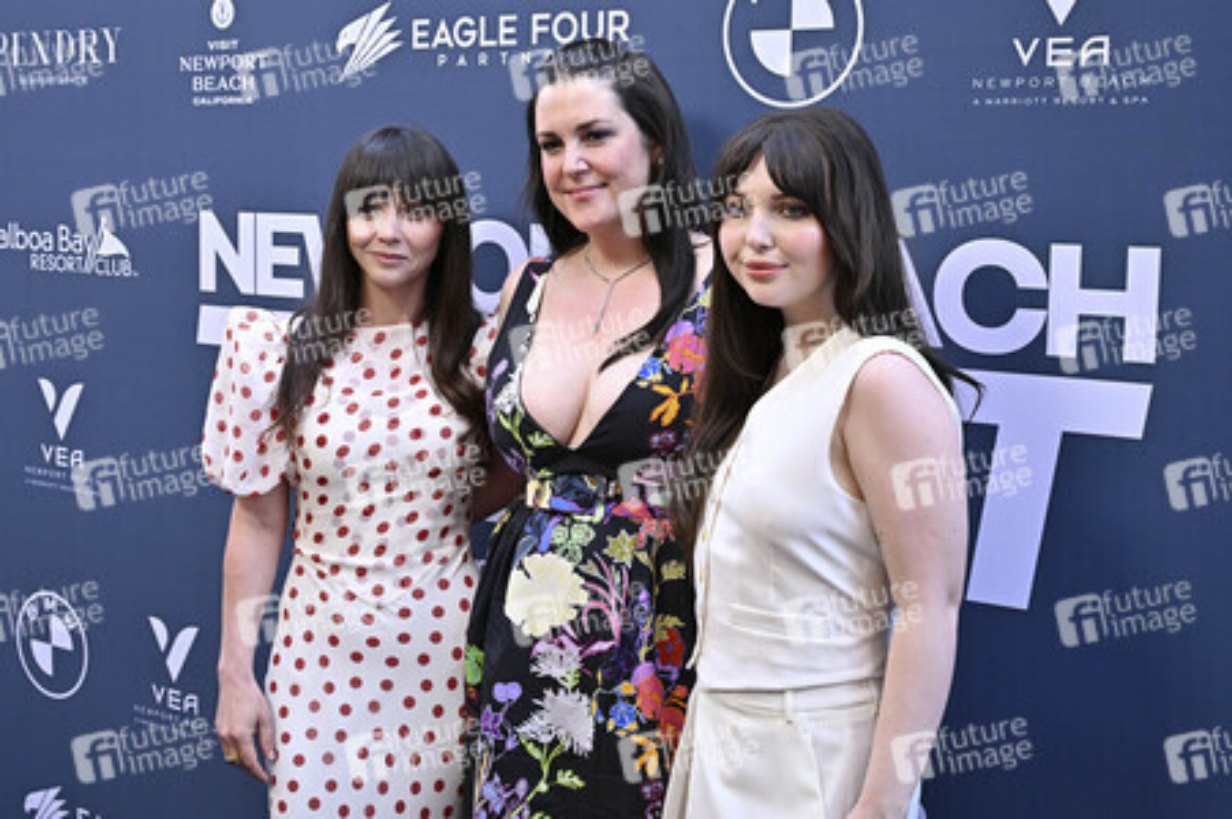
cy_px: 410
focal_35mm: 38
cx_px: 616
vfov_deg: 35.0
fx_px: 1299
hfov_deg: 50.7
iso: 1000
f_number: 6.3
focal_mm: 38
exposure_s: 1/320
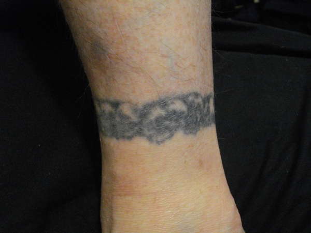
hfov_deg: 46.8
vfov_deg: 36.0
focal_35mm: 40
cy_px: 116
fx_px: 359
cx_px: 156
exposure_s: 1/20
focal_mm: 7.1
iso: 800
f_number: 3.2
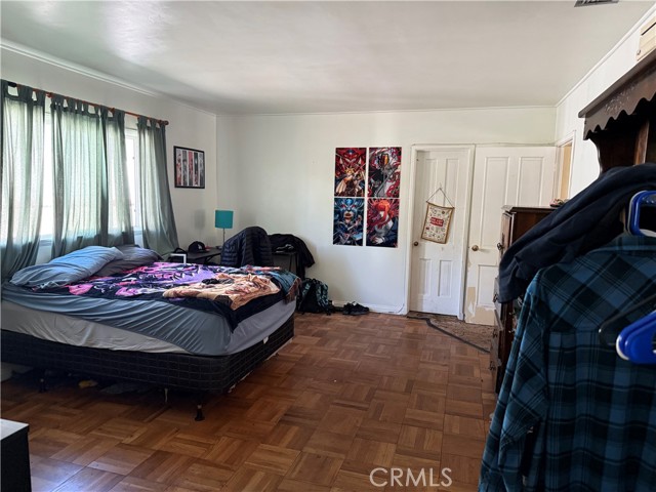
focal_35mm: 24
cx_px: 328
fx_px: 455
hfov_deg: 71.6
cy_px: 246
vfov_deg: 56.8
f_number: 1.78
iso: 500
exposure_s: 1/60
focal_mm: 6.76
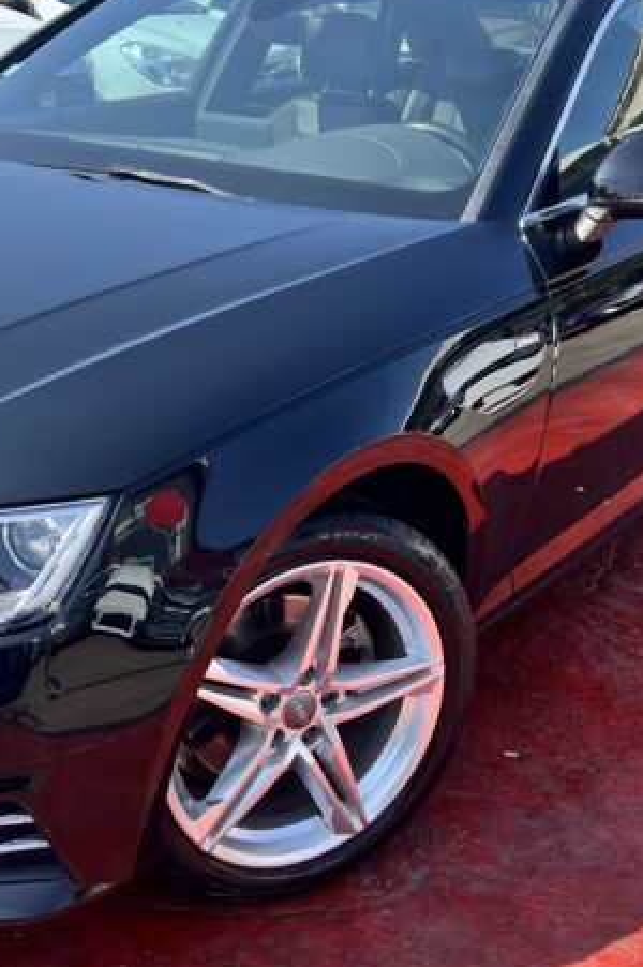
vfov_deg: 41.1
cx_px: 137
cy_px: 476
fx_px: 1288
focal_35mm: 48
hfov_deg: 27.5
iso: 50
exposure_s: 1/1361
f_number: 1.5
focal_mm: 5.7
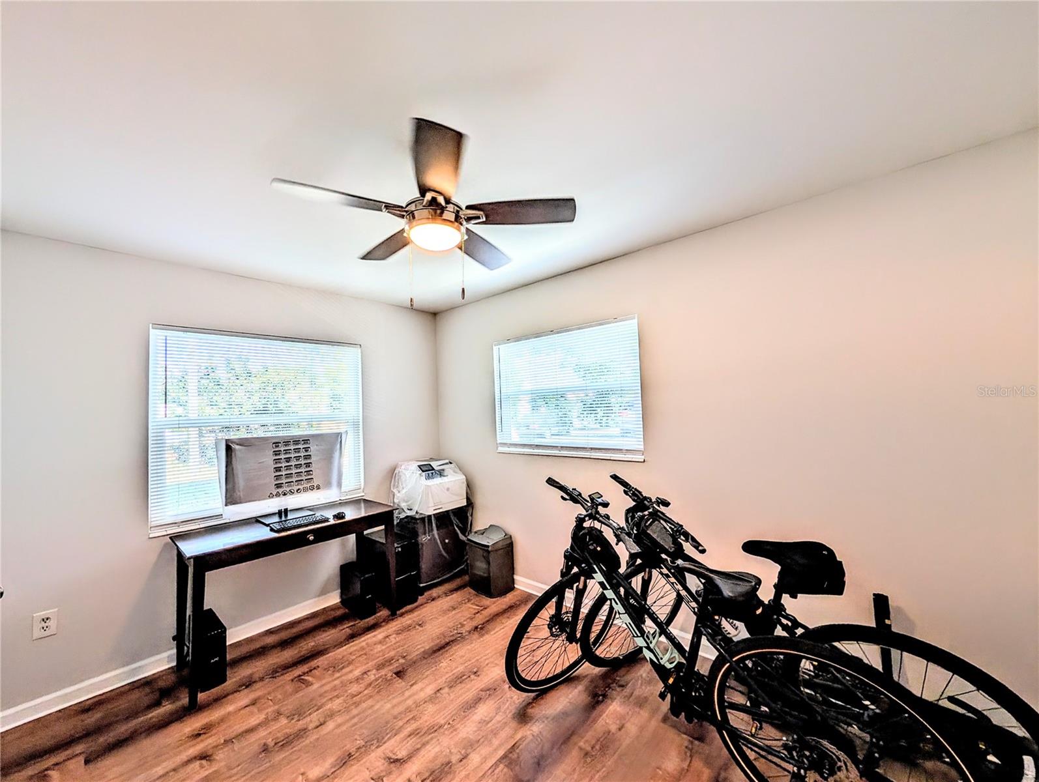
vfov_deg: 94.6
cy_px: 391
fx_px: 361
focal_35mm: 12
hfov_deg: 110.5
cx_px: 520
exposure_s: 1/274
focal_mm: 2.02
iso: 53
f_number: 1.7
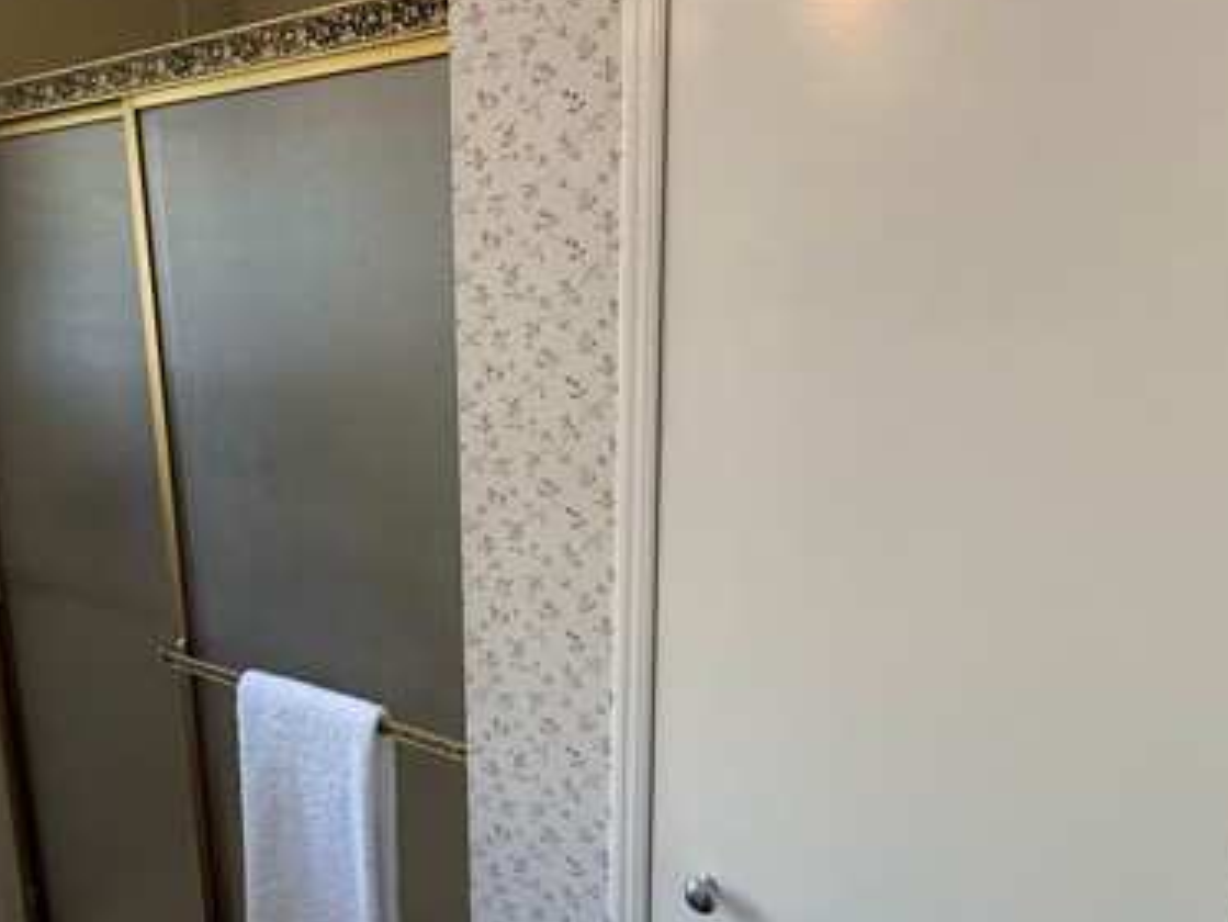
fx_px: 852
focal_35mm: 24
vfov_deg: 56.8
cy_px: 425
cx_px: 487
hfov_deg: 70.8
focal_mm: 2.22
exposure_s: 1/79
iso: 320
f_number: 2.2
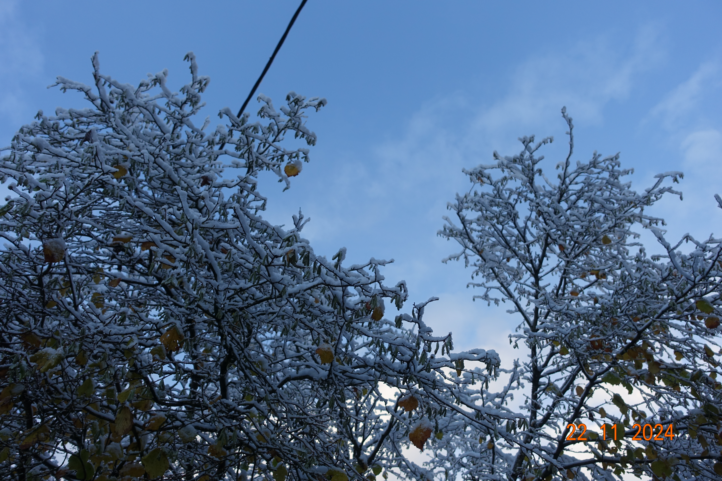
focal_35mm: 31
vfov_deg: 42.3
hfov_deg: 60.3
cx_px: 361
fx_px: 622
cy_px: 240
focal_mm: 11.22
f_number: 2.5
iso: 125
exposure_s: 1/500
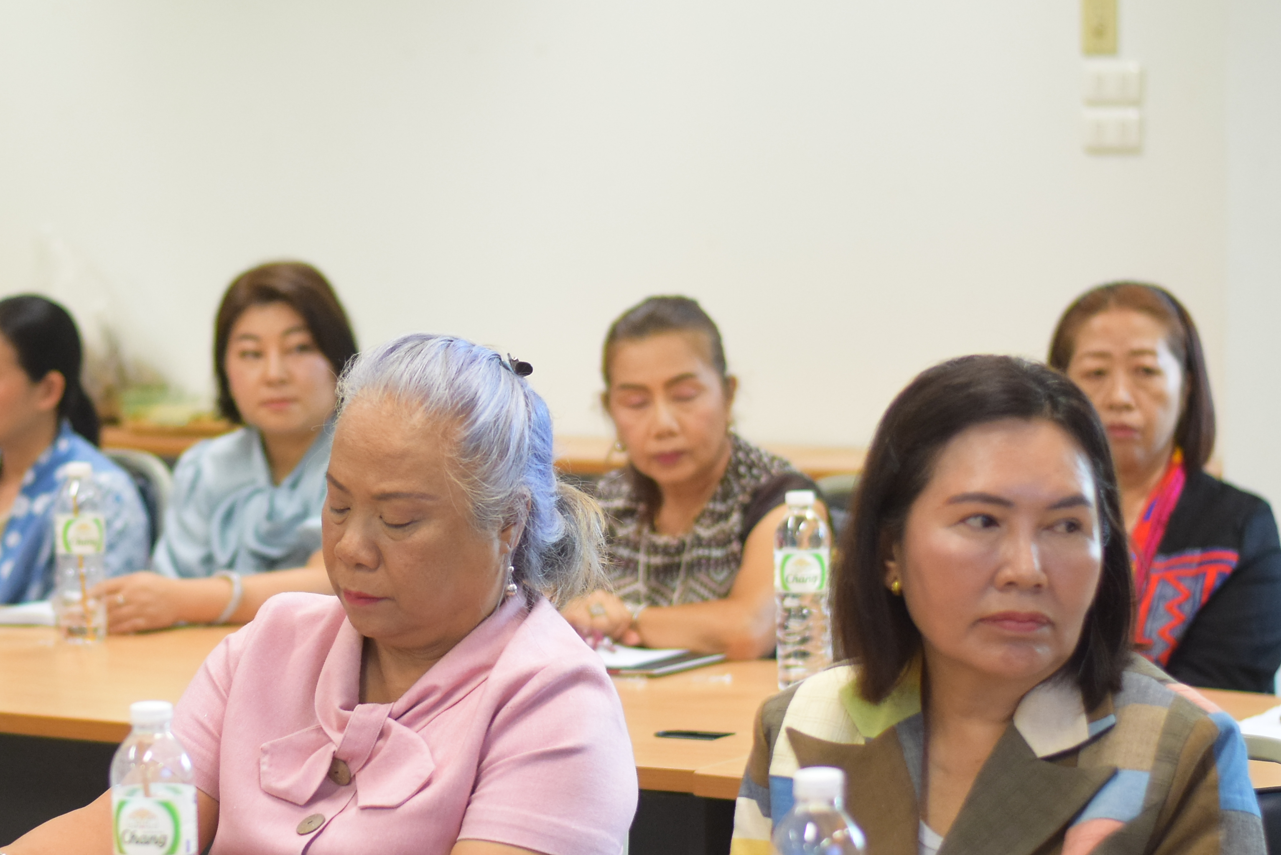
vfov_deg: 12.4
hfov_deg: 18.5
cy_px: 546
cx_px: 404
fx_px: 3915
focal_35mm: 110
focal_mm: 50
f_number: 2.2
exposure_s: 1/500
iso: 1600
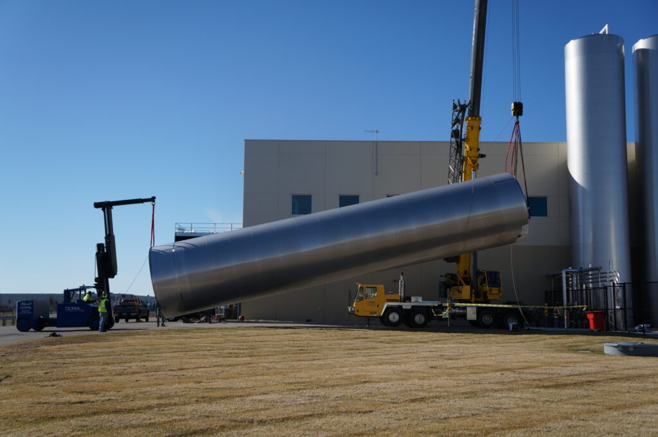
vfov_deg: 32.9
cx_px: 329
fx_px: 739
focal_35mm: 40
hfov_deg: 48.0
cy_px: 218
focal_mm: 27
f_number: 4
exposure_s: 1/2000
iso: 100
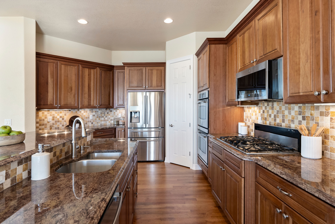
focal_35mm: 19
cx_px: 168
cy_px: 112
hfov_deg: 86.9
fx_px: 177
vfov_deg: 64.6
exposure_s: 1/20
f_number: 9
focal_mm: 19
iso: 640
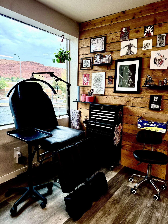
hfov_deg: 56.8
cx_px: 84
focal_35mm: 24
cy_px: 112
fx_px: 155
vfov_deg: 71.6
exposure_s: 1/196
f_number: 1.78
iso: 200
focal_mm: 6.76
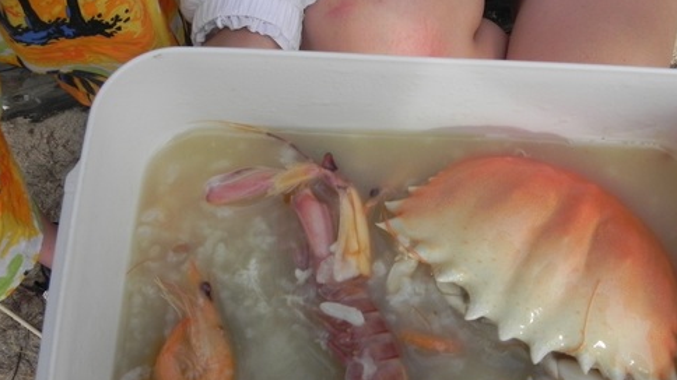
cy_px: 249
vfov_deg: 28.8
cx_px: 383
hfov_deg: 49.3
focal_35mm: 41
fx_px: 736
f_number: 5.6
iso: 160
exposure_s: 1/210
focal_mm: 4.6
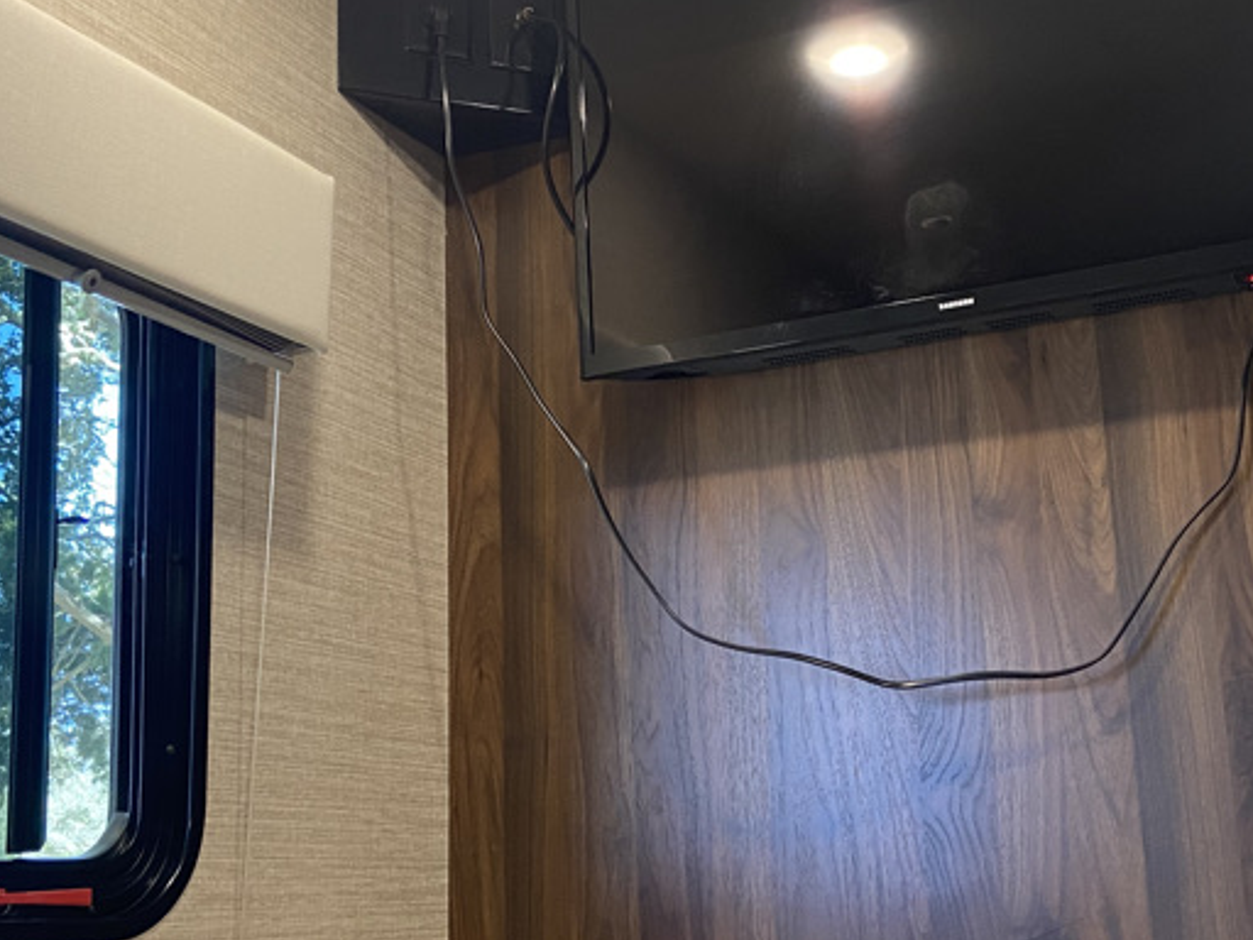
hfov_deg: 36.7
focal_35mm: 52
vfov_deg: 28.0
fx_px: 1882
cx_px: 732
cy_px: 504
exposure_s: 1/60
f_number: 1.8
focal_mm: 4.25
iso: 160
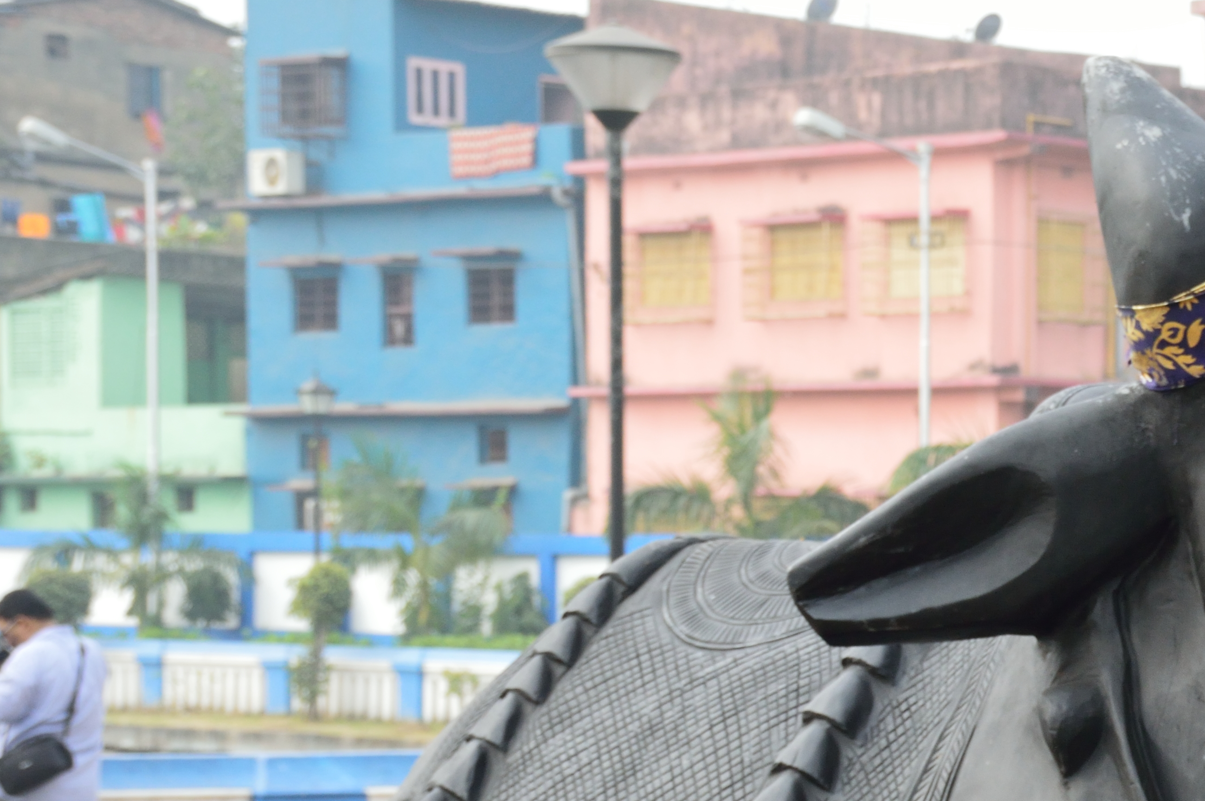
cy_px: 859
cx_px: 1360
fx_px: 4649
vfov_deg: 9.8
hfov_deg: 14.4
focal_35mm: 139
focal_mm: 40
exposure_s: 1/200
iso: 400
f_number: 10
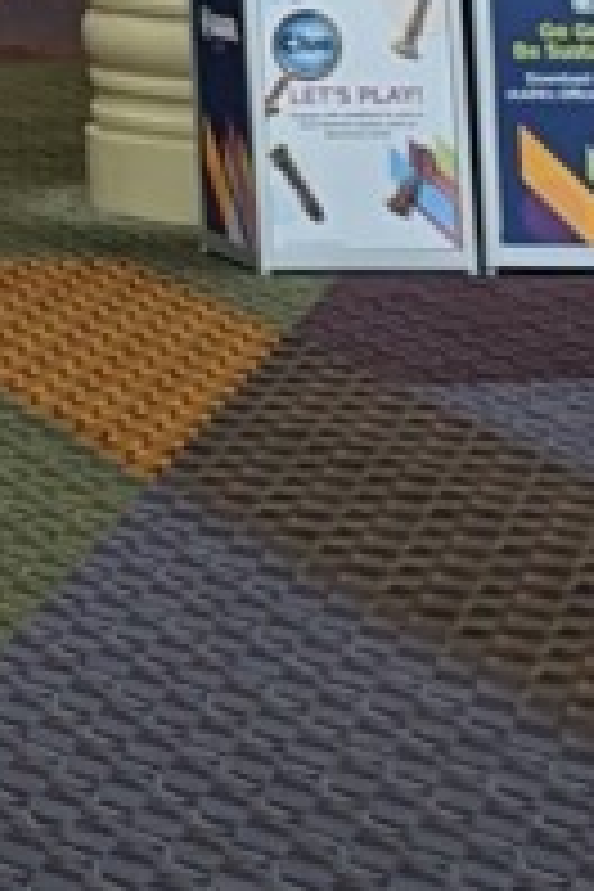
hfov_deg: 5.2
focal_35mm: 243
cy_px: -1130
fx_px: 6014
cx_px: -1467
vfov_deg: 7.9
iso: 74
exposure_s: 1/77.8
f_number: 1.85
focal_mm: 6.81
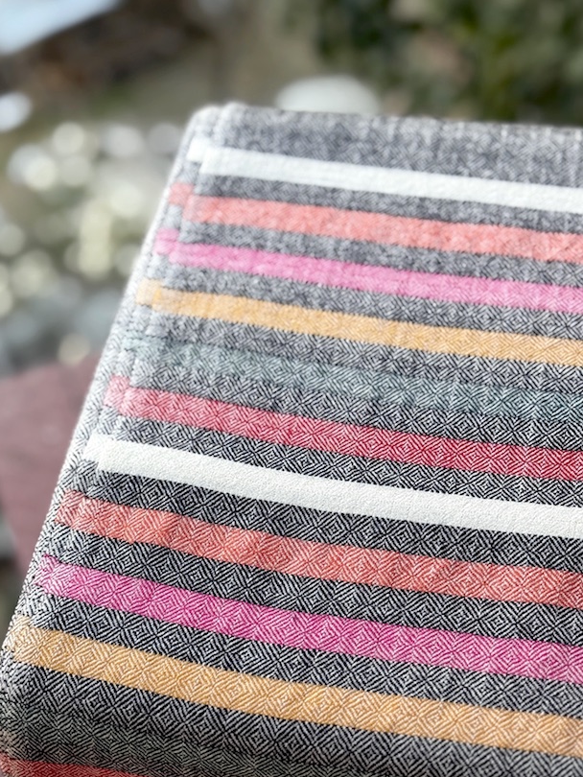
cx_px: 274
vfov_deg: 32.6
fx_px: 1324
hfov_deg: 24.8
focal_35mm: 59
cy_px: 476
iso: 64
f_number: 1.78
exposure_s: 1/457
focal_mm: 6.76
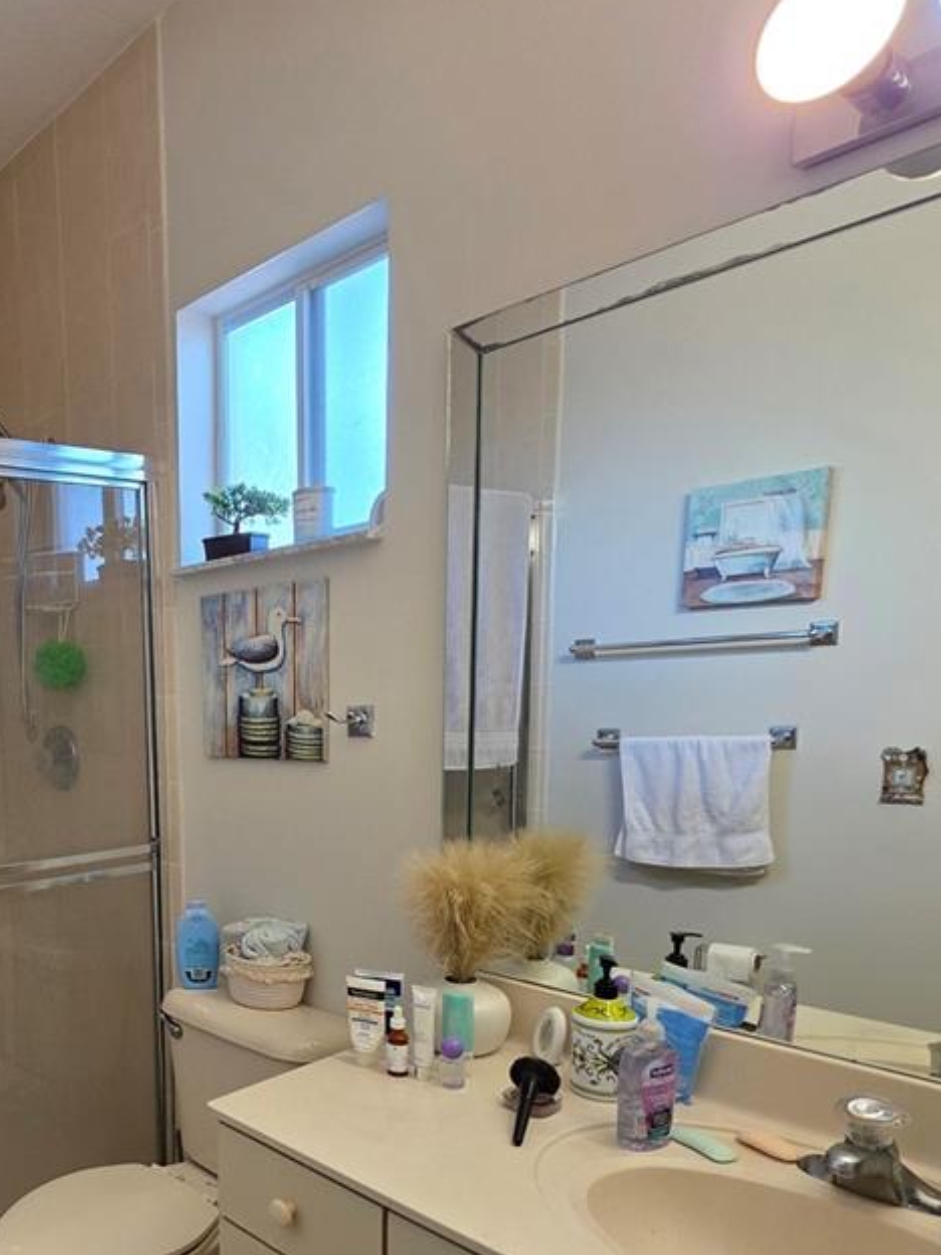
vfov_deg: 67.4
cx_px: 60
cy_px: 841
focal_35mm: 25
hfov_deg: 48.0
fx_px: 906
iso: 100
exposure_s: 1/120
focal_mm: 2.2
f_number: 1.9
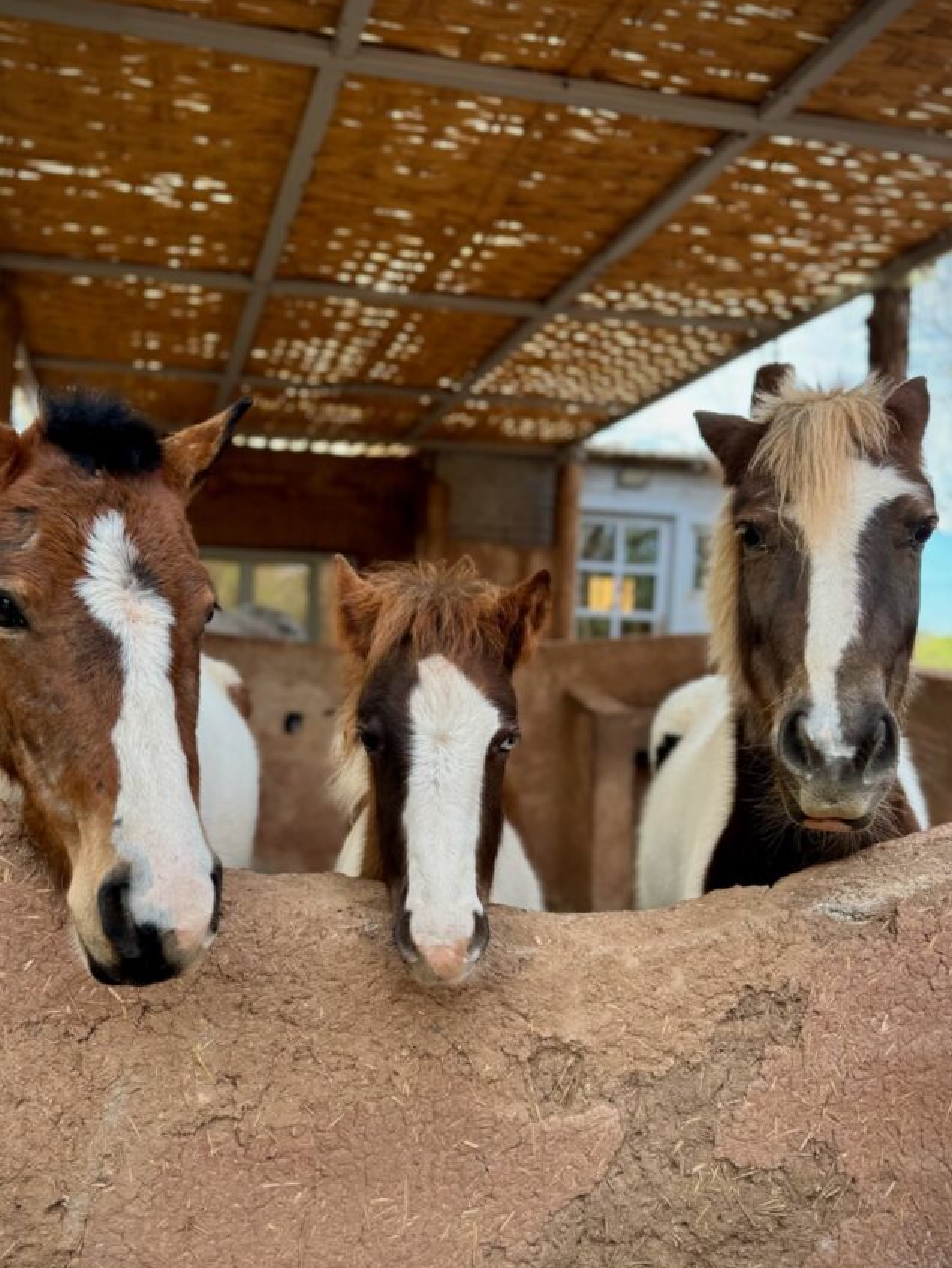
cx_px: 431
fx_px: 1063
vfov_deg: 61.6
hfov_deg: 48.2
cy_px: 683
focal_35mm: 29
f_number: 1.78
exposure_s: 1/180
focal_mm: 6.76
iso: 64
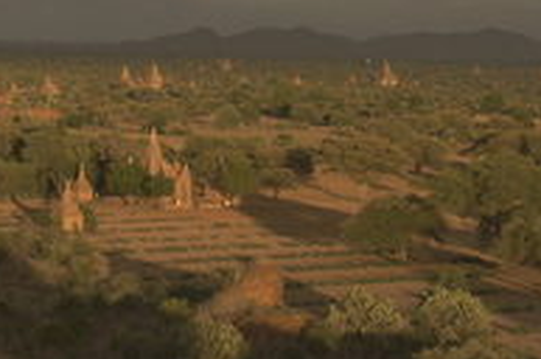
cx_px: -25
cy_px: -55
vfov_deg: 11.5
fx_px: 1749
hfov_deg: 17.1
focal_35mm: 117
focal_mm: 25
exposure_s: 1/320
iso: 200
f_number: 8
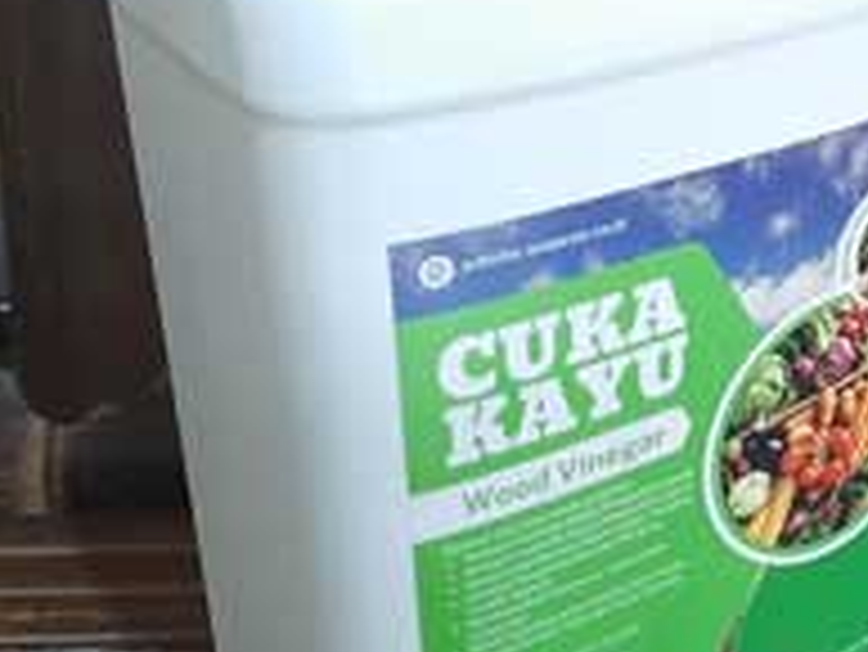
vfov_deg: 21.8
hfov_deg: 27.6
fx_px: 1681
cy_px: 166
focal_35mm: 67
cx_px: 819
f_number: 1.7
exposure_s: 1/20
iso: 640
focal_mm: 3.93
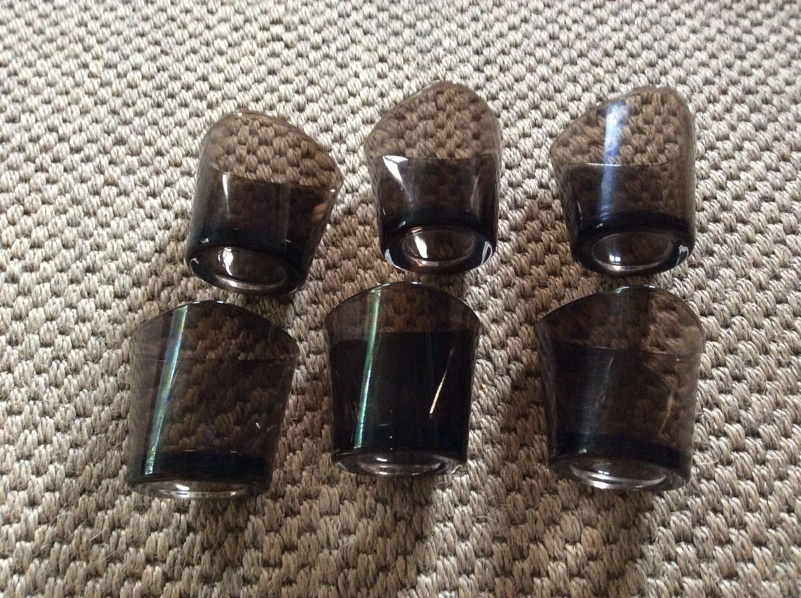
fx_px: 739
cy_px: 299
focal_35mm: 32
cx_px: 400
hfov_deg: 56.9
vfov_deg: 44.1
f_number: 2.4
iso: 250
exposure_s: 1/25
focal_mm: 3.3
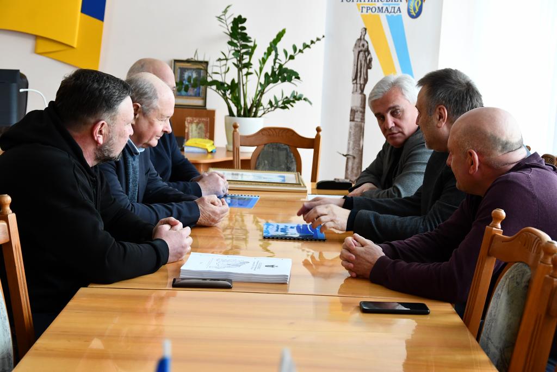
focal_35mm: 72
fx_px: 1114
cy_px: 186
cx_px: 278
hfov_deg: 28.1
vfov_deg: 18.9
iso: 2000
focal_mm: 48
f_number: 4.8
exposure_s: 1/125
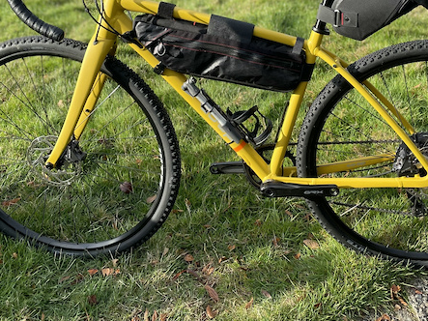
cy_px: 57
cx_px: 253
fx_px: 581
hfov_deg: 40.3
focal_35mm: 47
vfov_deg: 30.0
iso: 50
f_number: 1.6
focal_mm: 4.2
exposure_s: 1/1159
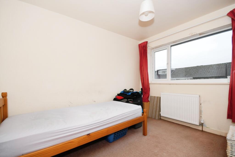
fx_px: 98
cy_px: 78
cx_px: 118
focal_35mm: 15
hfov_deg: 100.4
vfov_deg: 77.3
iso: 400
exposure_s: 1/60
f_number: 8
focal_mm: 10
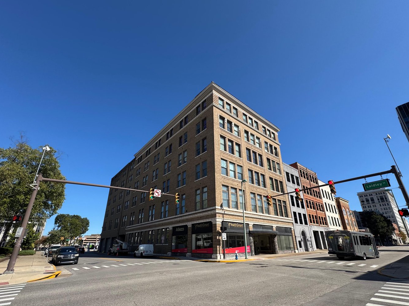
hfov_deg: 94.5
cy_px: 174
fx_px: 189
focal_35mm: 16
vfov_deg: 77.7
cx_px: 208
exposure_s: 1/1637
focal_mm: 2.22
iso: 50
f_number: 2.2
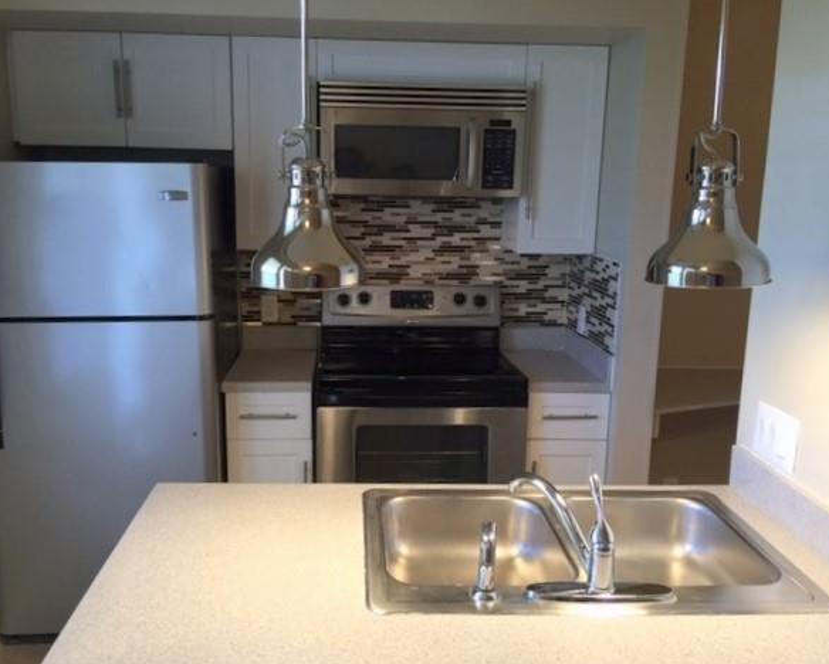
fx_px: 761
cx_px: 396
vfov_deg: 47.2
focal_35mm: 31
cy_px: 338
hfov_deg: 57.1
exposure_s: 1/30
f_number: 2.2
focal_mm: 4.15
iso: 50
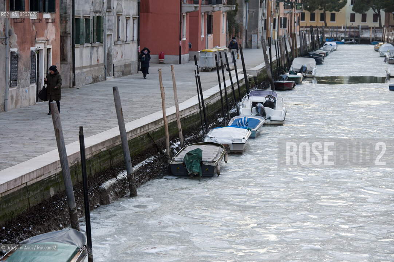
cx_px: 197
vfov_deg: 11.4
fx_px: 1312
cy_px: 131
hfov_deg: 17.1
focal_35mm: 120
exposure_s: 1/100
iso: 400
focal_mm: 120
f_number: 5
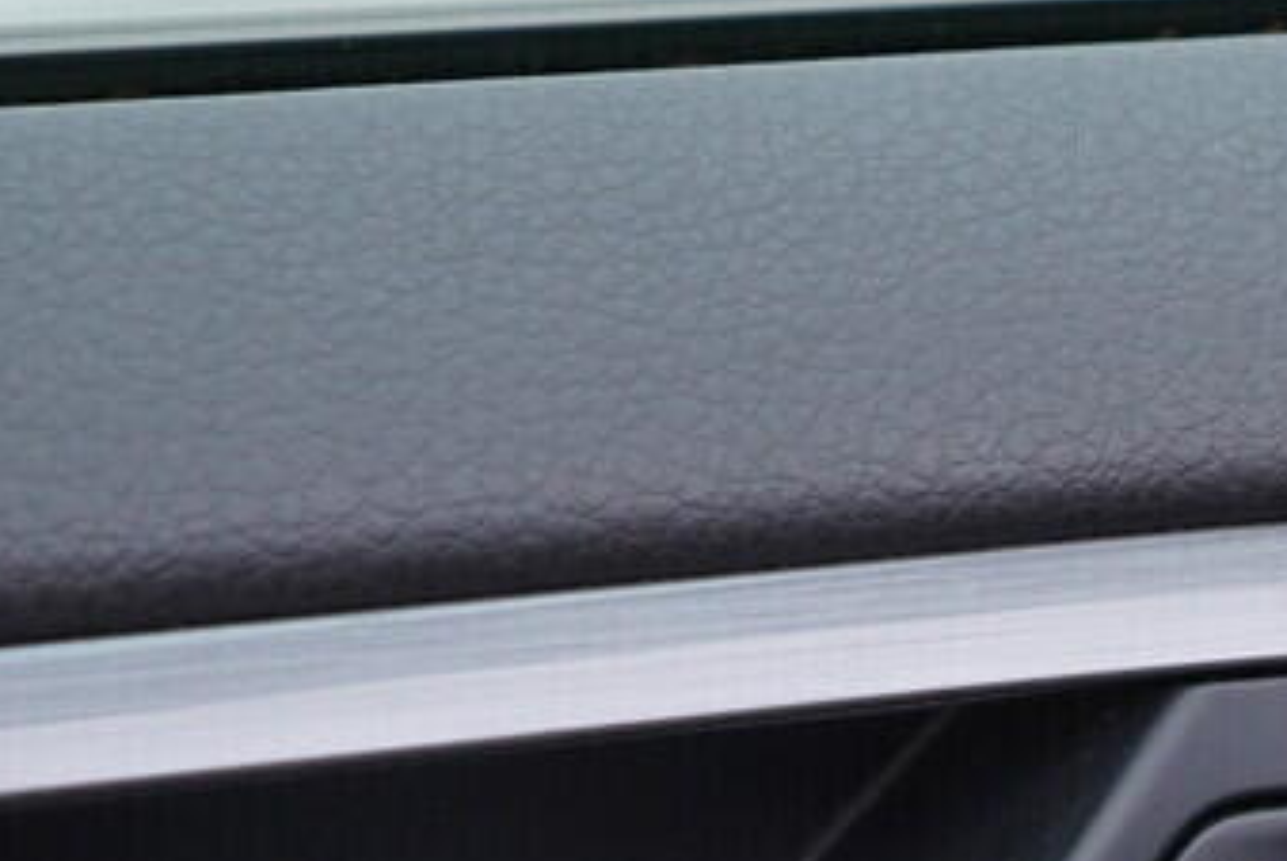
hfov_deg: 18.0
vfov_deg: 12.3
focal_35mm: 109
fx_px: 3900
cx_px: 1428
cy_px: 1031
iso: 125
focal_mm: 24
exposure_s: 1/50
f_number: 3.2
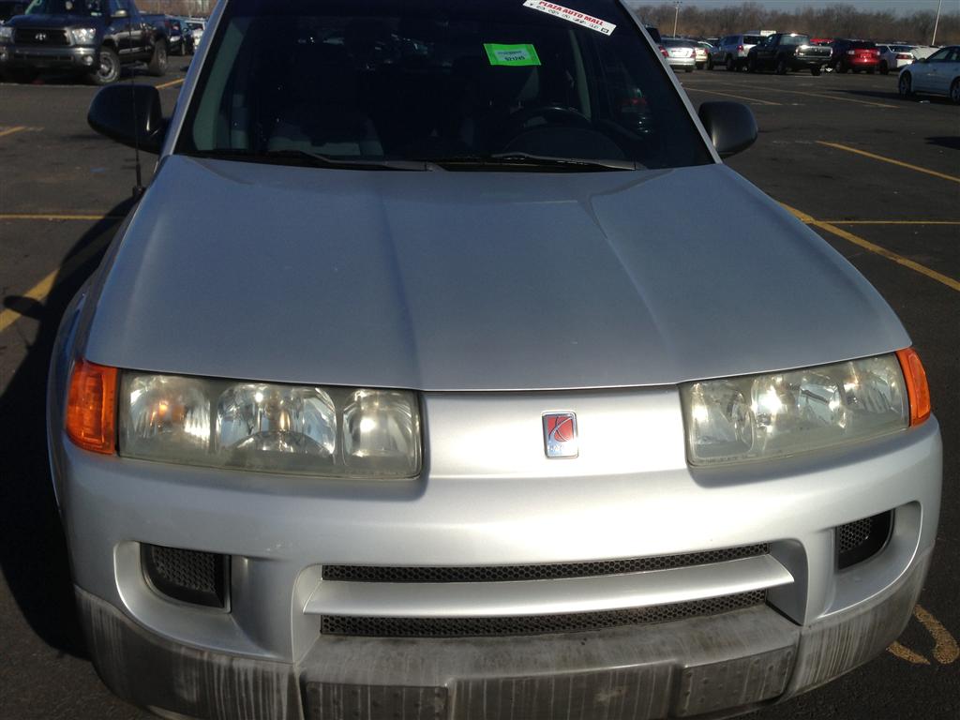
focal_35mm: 33
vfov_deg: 42.9
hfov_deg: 55.4
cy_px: 360
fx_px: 915
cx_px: 480
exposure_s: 1/2463
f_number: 2.4
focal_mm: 4.13
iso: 50
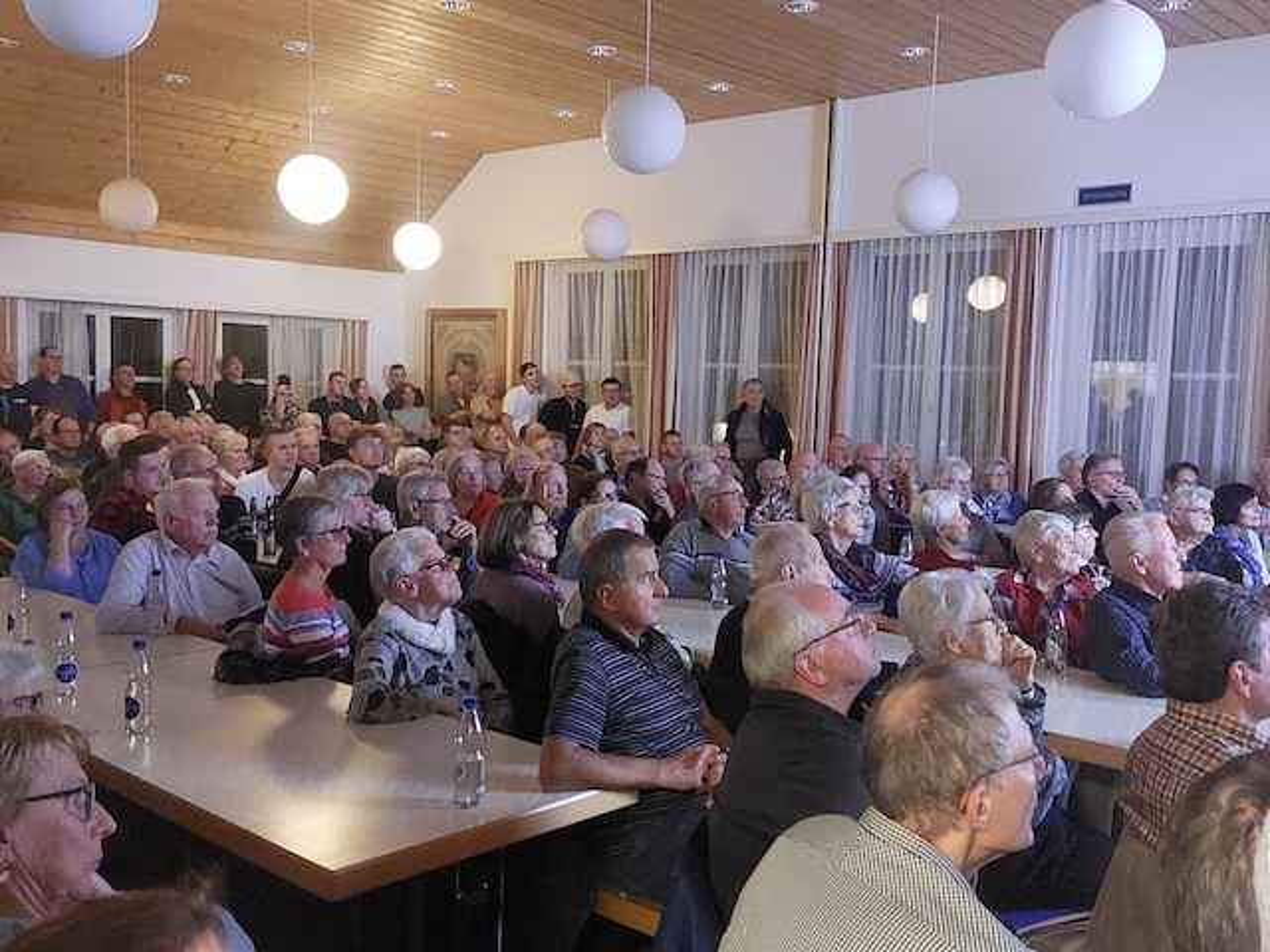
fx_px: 917
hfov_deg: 69.4
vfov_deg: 54.9
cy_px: 476
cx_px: 635
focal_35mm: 25
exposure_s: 1/12.5
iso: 2500
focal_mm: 5.23
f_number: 1.8
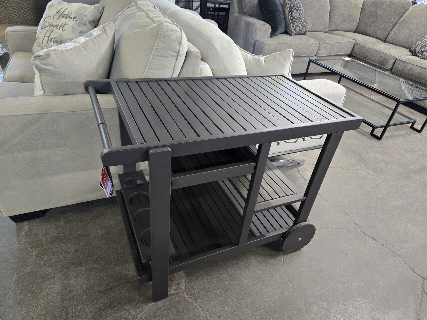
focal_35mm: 23
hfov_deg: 73.9
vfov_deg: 58.9
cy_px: 160
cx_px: 214
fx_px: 284
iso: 1000
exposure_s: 1/120
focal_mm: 5.4
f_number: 1.8
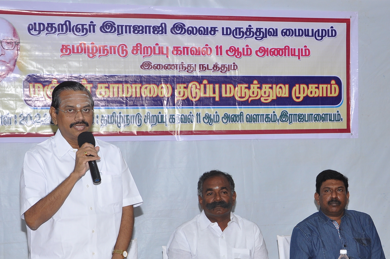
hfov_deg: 26.1
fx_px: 833
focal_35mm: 77
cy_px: 183
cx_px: 279
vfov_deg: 17.6
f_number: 5.6
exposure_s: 1/125
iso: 400
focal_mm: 30
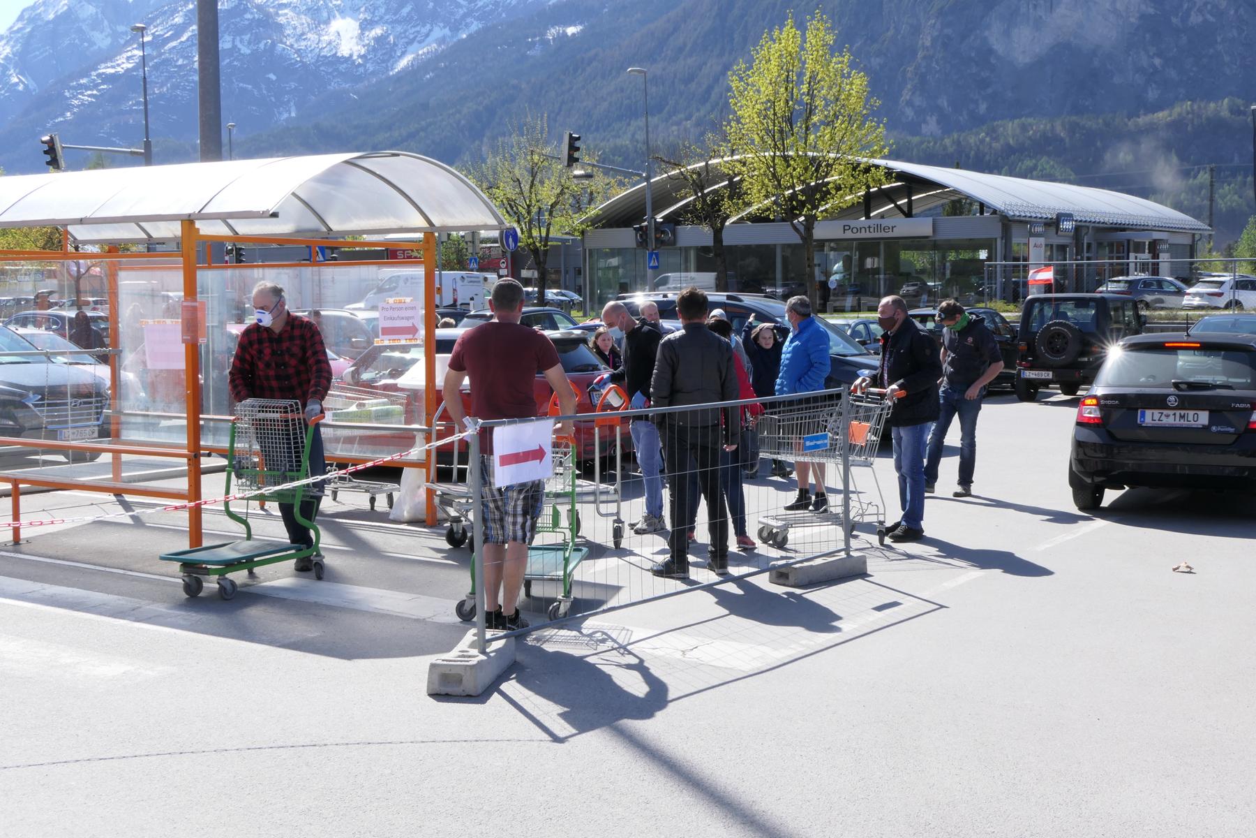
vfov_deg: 31.2
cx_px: 628
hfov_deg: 45.4
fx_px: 1500
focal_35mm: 43
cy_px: 419
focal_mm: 15.7
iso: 200
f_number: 11
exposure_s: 1/125
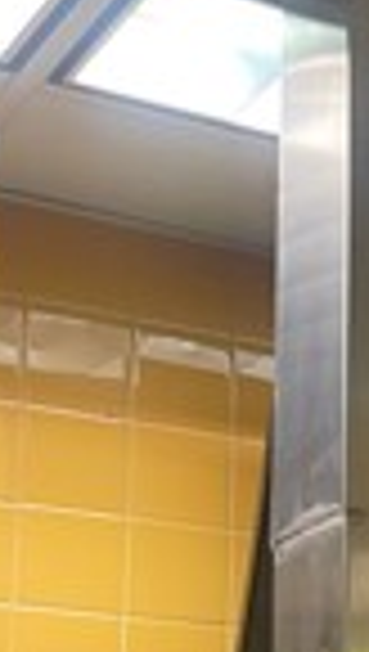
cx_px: 1058
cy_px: 706
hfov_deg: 8.7
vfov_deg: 17.4
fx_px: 2062
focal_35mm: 119
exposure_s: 1/60
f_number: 1.6
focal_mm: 5.1
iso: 160
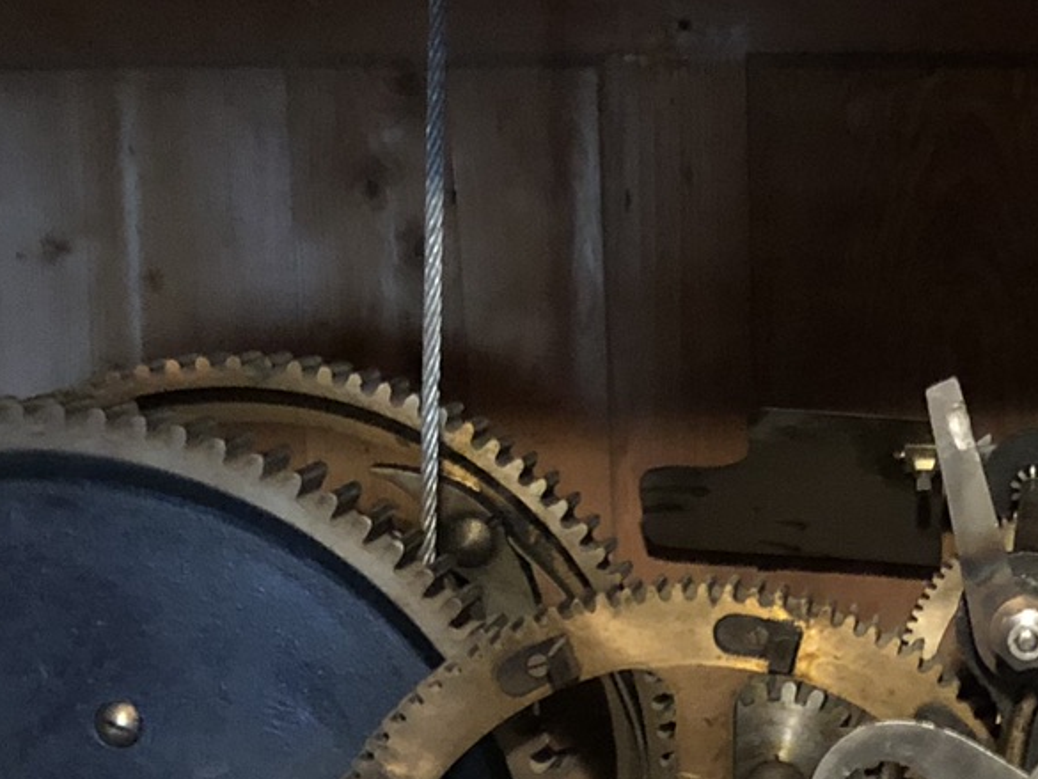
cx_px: 1144
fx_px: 2939
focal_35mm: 98
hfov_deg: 19.2
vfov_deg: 15.1
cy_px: 536
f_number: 1.8
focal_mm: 3.99
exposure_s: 1/4
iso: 160
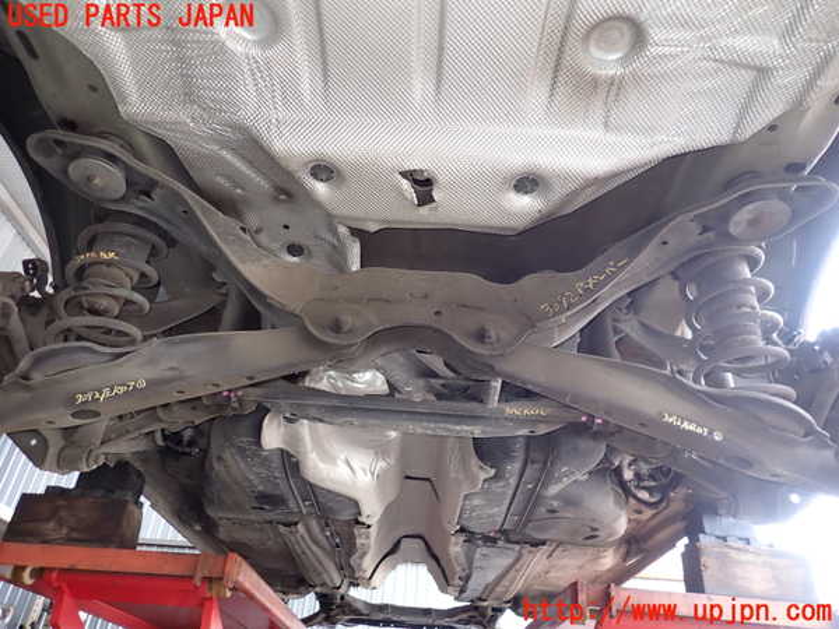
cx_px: 420
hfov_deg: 69.4
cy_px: 314
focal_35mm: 25
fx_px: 606
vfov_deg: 54.9
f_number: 2
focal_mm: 4.5
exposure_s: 1/60
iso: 100
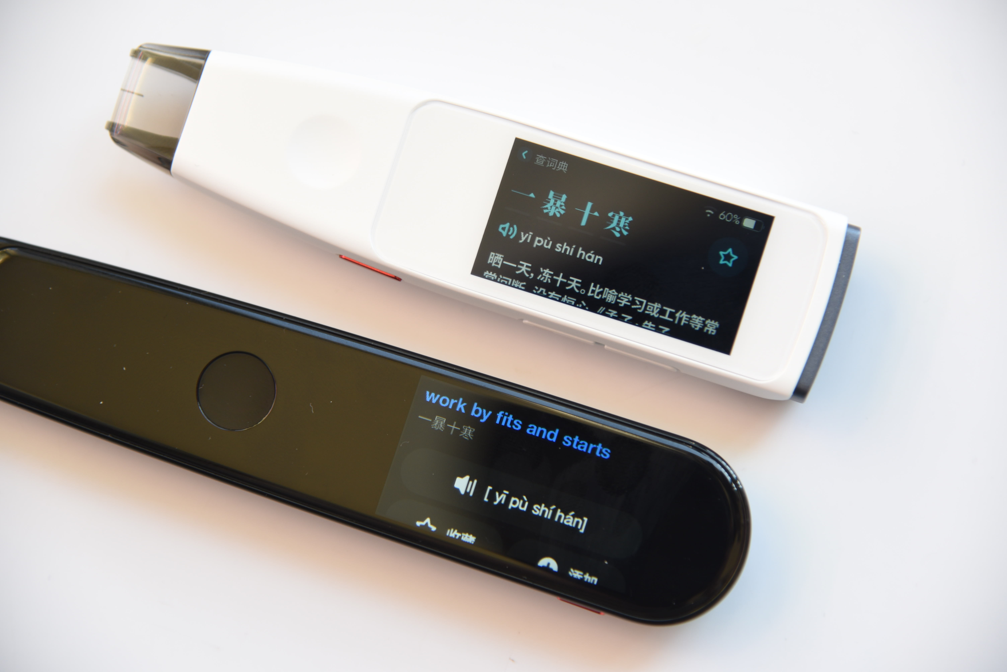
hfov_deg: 17.1
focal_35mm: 120
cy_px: 336
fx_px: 3358
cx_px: 504
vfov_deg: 11.4
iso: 400
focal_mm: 120
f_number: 4
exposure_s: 1/100
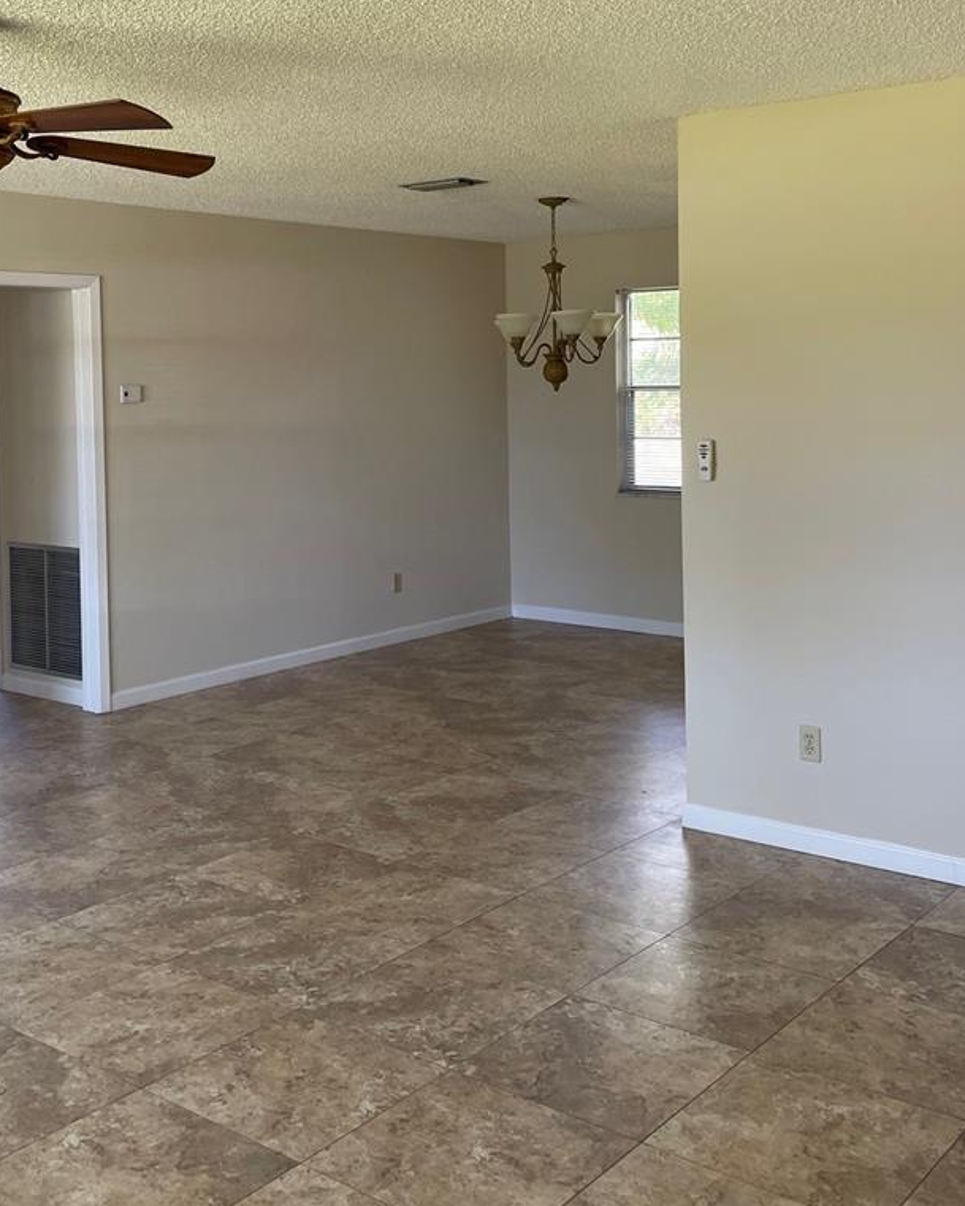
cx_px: 377
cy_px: 434
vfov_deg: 45.3
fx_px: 1428
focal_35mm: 40
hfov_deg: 37.2
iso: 125
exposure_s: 1/121
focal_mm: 4.2
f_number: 1.6
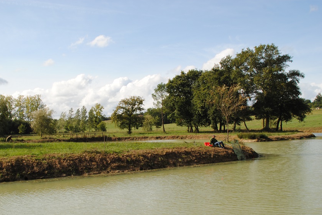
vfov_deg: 29.5
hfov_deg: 42.9
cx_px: 138
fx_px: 408
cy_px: 127
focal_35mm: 46
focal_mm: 25
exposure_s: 1/200
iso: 100
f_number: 9
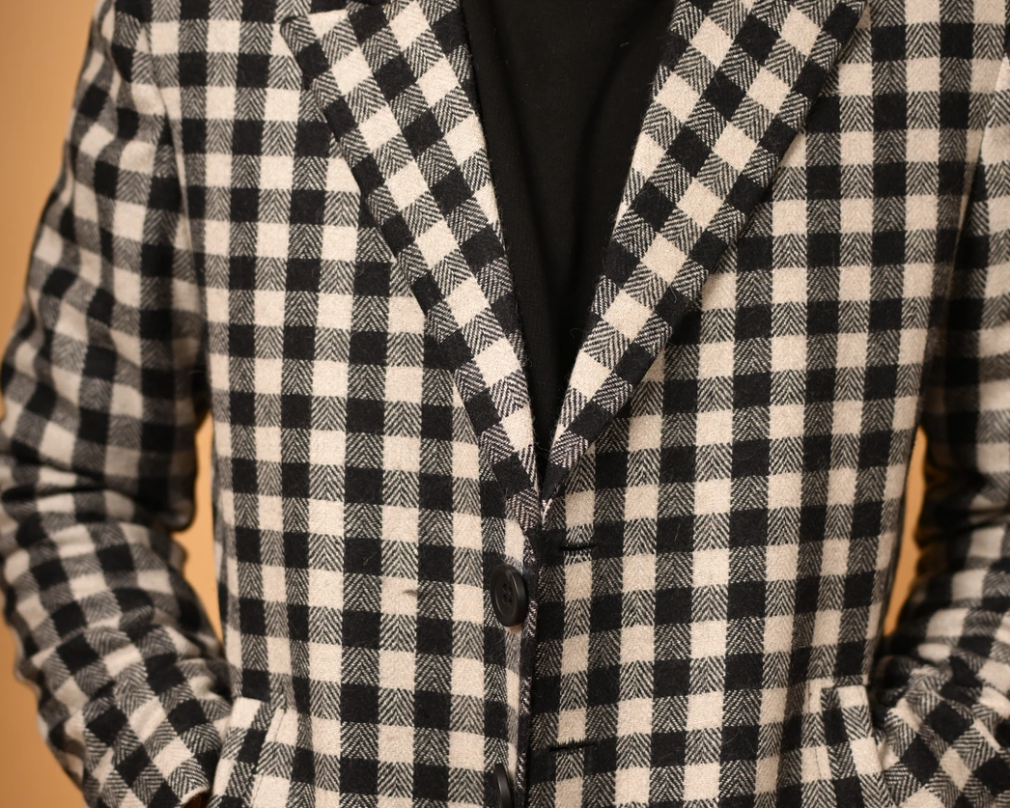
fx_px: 2212
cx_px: 493
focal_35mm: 74
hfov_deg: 25.7
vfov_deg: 20.6
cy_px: 570
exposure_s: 1/1000
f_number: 2.2
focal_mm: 50
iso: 160
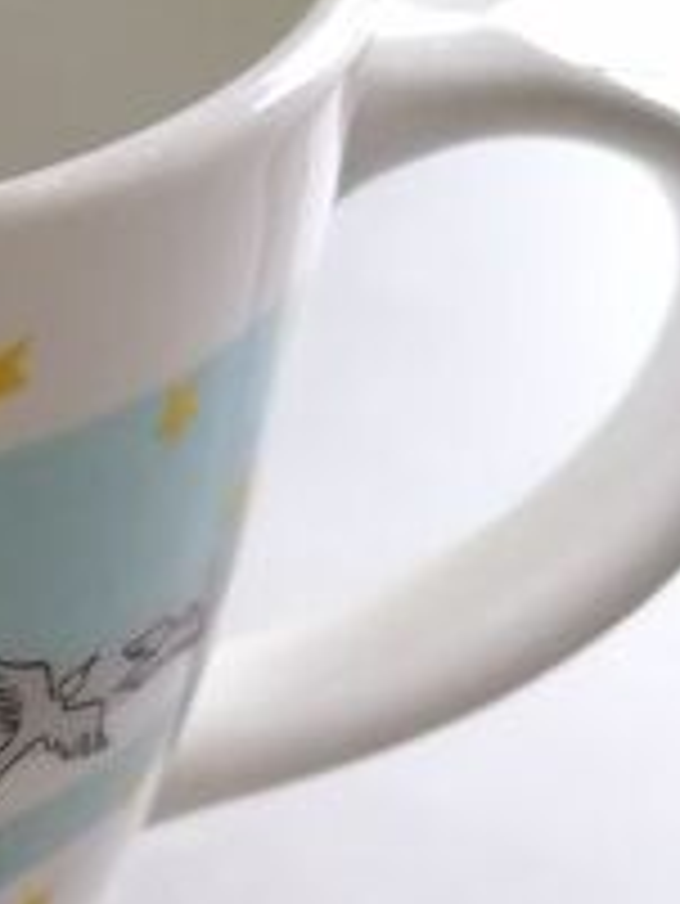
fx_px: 2250
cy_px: 917
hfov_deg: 15.6
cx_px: -378
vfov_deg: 21.9
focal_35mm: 86
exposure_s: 1/33.3
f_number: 1.8
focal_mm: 4.75
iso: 400
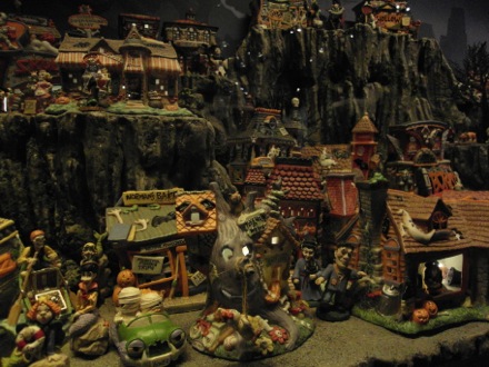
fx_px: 339
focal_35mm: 24
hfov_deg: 71.6
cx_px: 244
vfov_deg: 56.8
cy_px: 184
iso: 400
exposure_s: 1/30
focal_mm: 4.4
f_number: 2.4
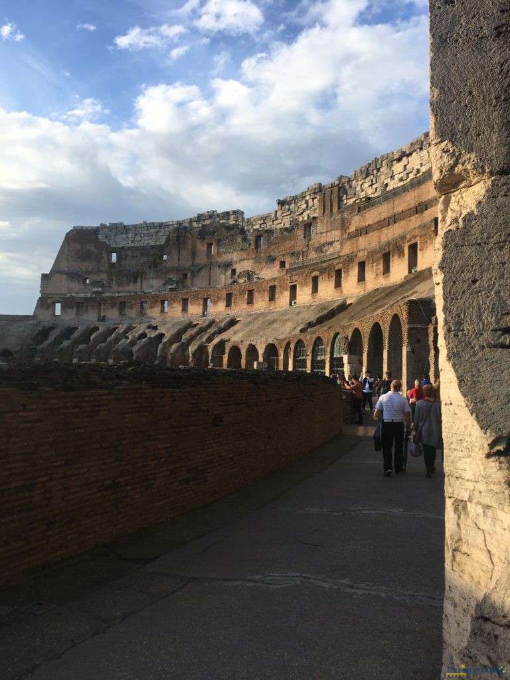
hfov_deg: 48.2
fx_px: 570
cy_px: 340
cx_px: 255
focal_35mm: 29
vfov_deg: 61.7
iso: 25
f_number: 2.2
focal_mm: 4.15
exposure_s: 1/693
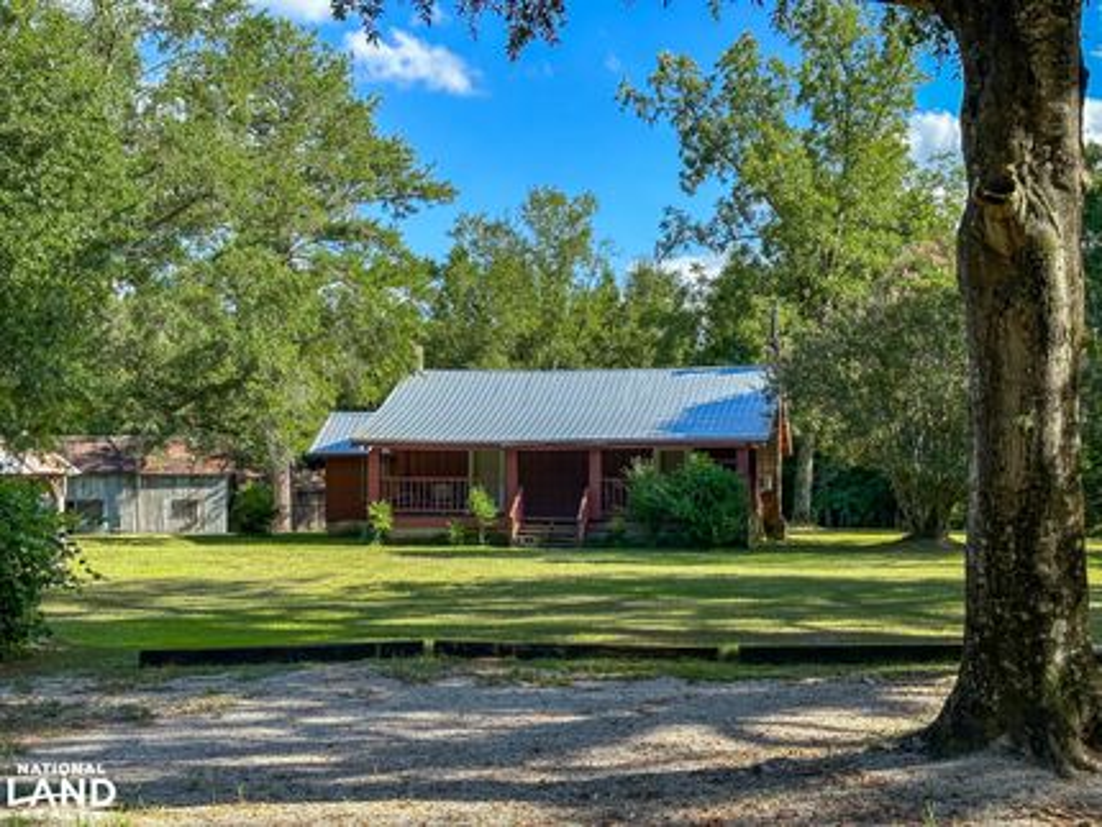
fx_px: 1529
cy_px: 414
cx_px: 551
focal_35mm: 48
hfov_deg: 39.6
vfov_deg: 30.3
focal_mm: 6.86
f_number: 1.8
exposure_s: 1/1600
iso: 64
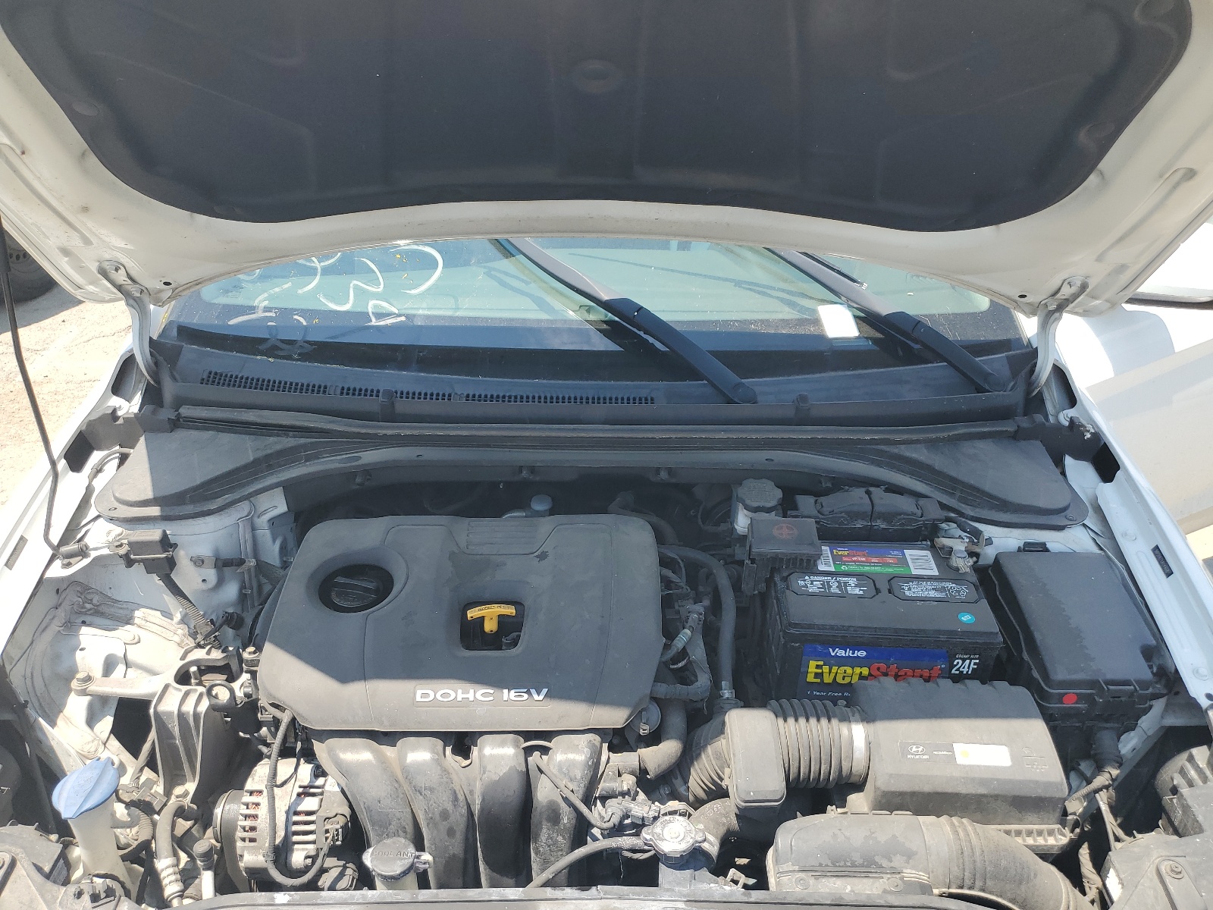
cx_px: 606
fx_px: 911
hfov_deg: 67.3
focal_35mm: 26
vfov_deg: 53.1
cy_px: 455
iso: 50
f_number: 1.5
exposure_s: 1/1250
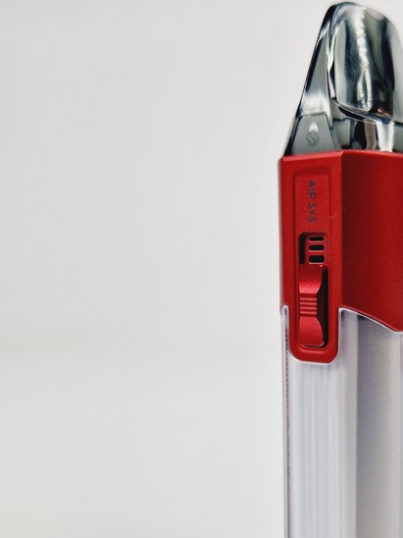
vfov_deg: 44.5
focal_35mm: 42
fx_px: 652
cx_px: 343
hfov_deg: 33.0
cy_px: 324
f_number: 1.8
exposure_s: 1/175
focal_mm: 5.4
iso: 50
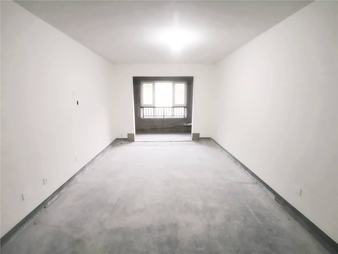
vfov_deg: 74.7
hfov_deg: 91.0
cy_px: 127
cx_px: 169
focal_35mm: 17
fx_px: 166
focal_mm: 2.26
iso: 1250
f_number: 2.2
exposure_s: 1/16.7
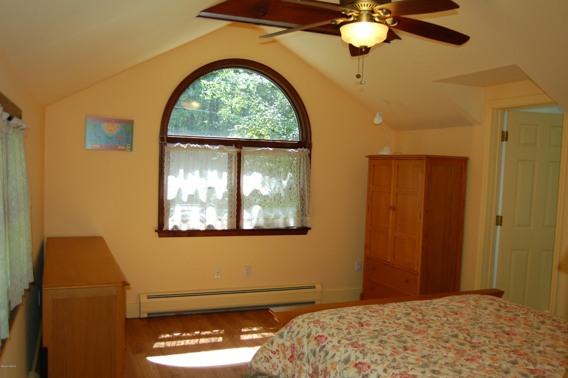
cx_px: 284
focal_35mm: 33
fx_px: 520
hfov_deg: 57.3
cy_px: 189
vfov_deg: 39.9
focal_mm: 22
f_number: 3.8
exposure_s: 1/200
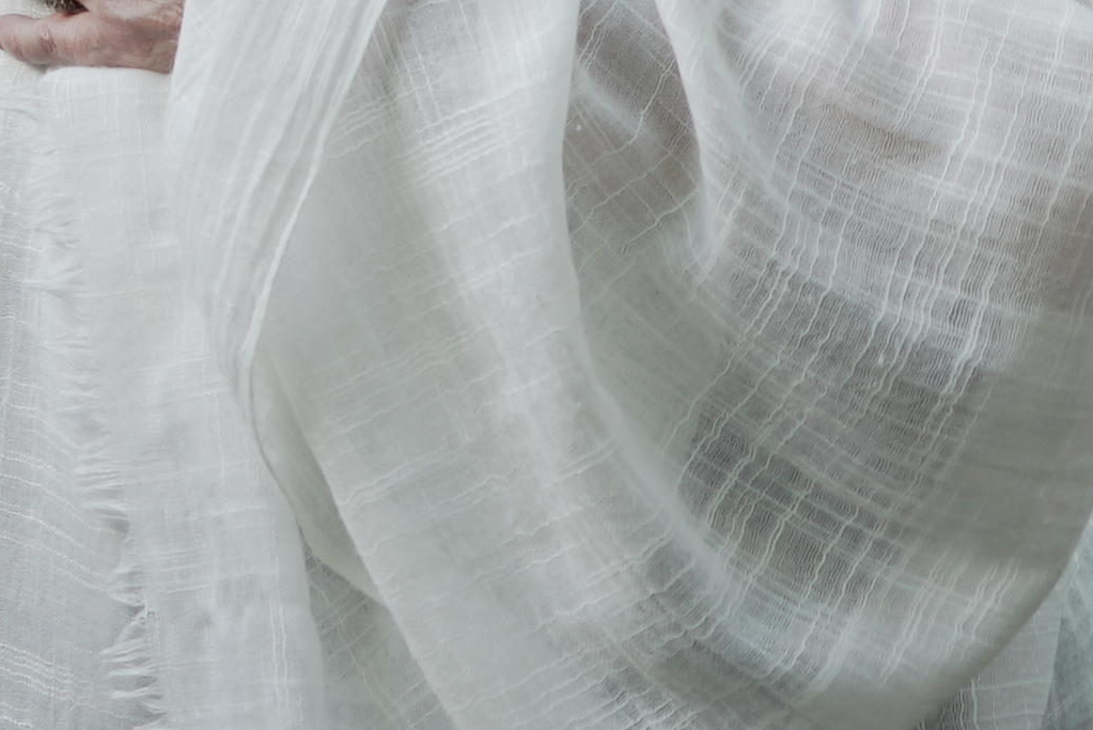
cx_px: -379
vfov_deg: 6.8
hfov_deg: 10.1
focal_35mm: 199
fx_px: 6044
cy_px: -496
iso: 200
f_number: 4.5
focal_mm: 48
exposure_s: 1/50
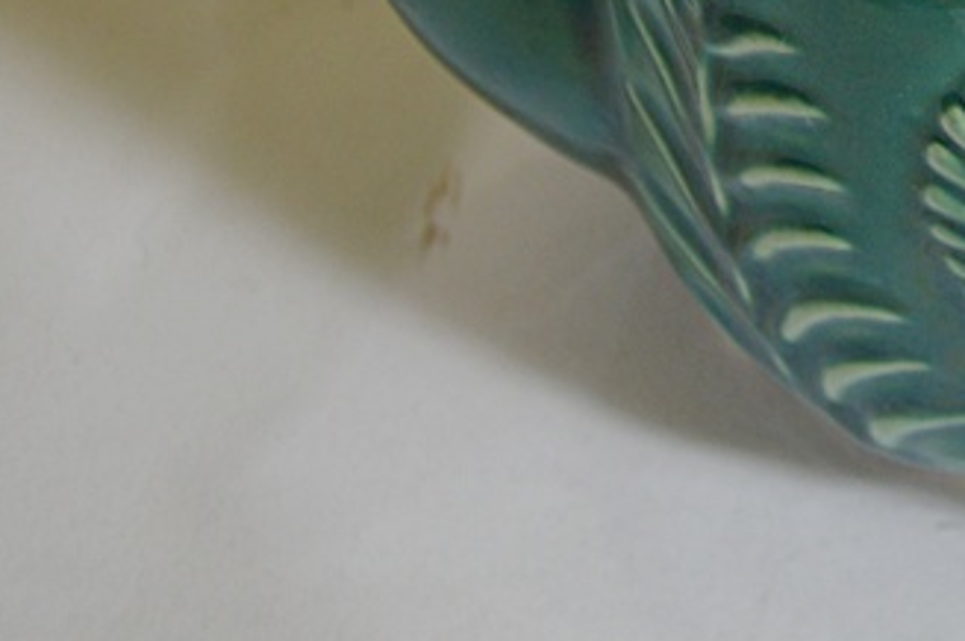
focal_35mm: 137
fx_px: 3669
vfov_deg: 9.7
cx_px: 1356
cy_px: -275
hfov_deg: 14.2
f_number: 4.5
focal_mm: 30
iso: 400
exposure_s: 1/80
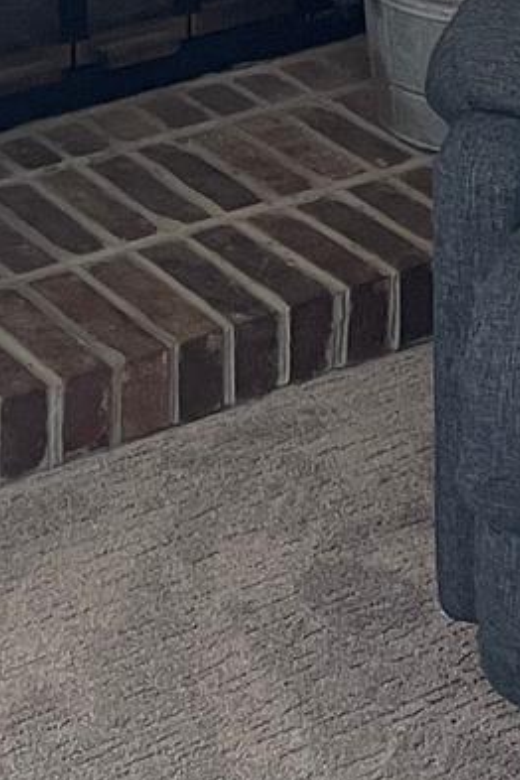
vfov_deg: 13.0
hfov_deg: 9.7
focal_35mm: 141
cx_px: 93
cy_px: -685
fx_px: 3055
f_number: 1.6
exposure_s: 1/60
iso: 200
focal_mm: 4.2
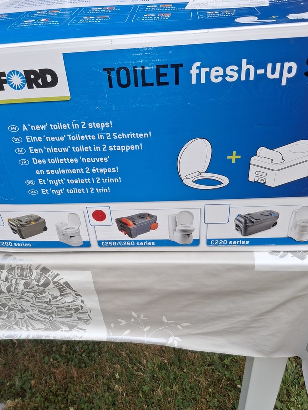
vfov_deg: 58.3
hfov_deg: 45.3
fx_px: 368
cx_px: 133
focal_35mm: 31
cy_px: 223
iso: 32
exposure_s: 1/651
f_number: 1.8
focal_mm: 4.69
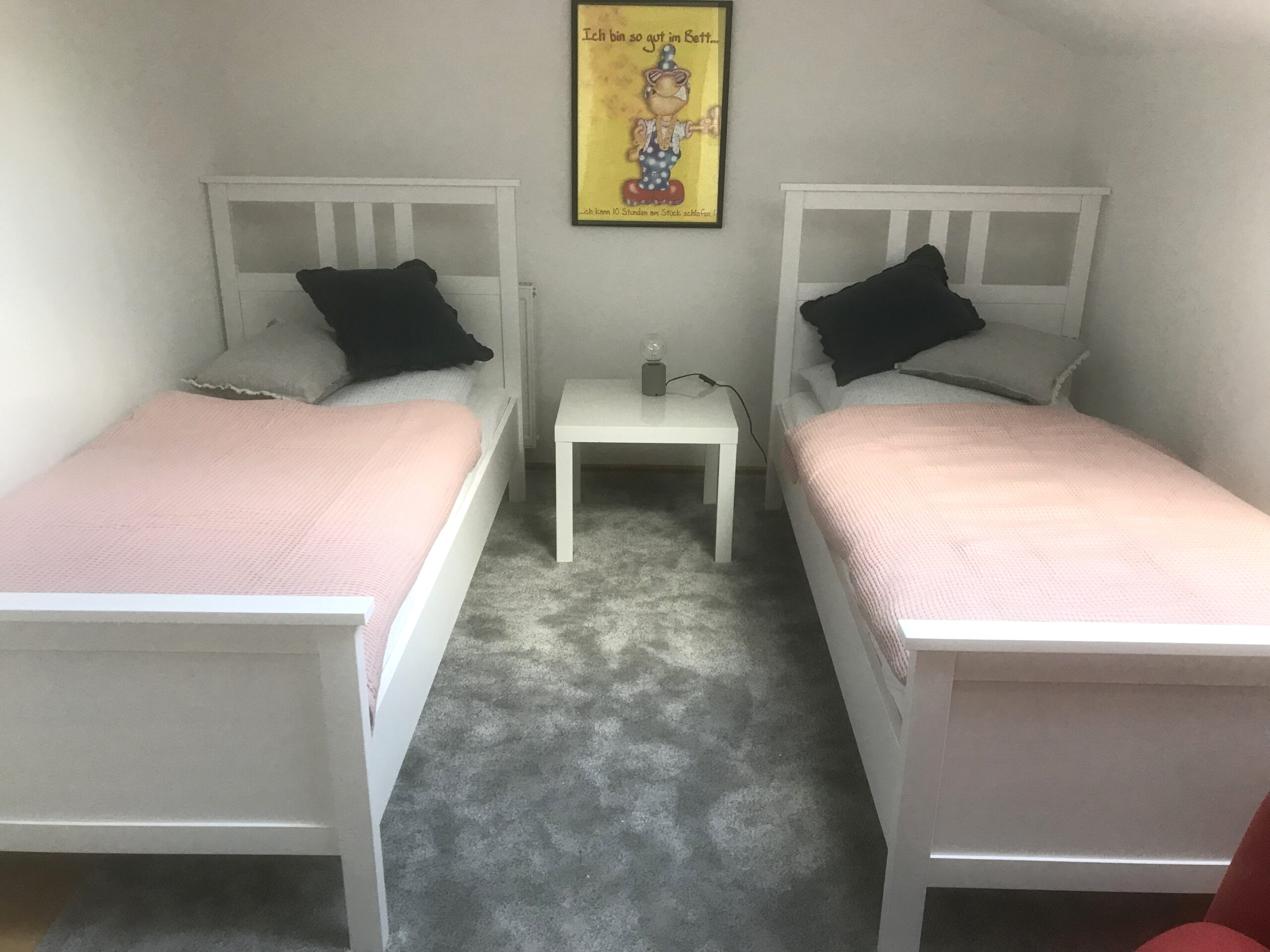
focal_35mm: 28
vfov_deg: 49.7
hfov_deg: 63.4
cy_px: 476
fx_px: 1027
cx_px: 635
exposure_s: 1/20
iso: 32
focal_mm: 3.99
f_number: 1.8
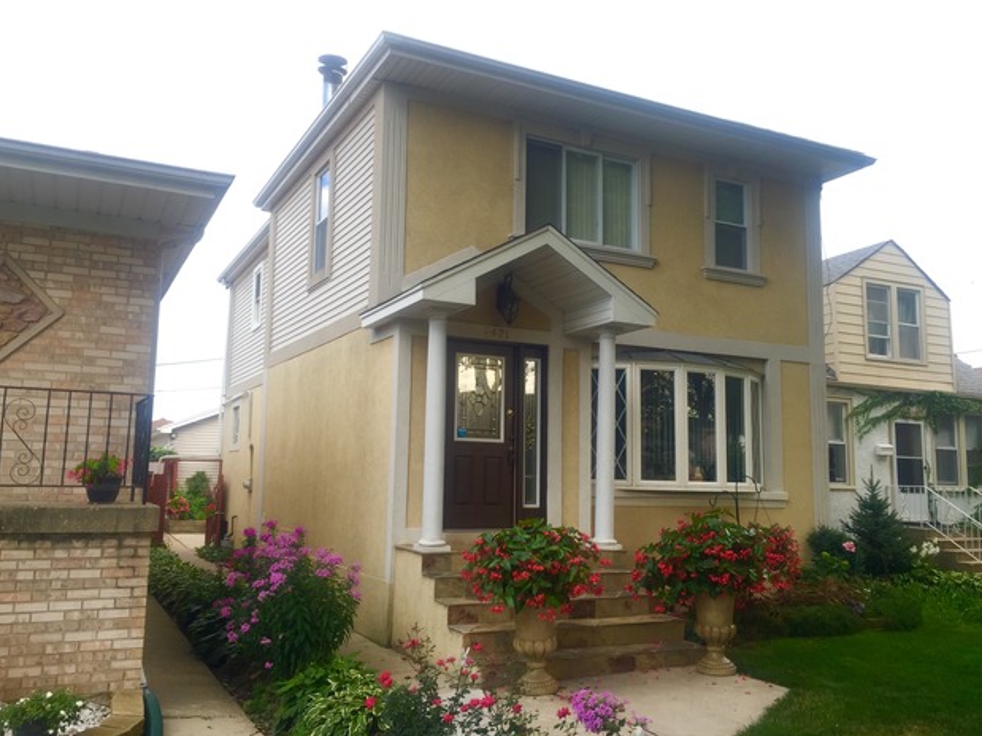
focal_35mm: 30
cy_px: 370
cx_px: 481
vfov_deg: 46.8
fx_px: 851
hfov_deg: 60.0
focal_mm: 4.15
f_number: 2.2
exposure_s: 1/240
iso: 32
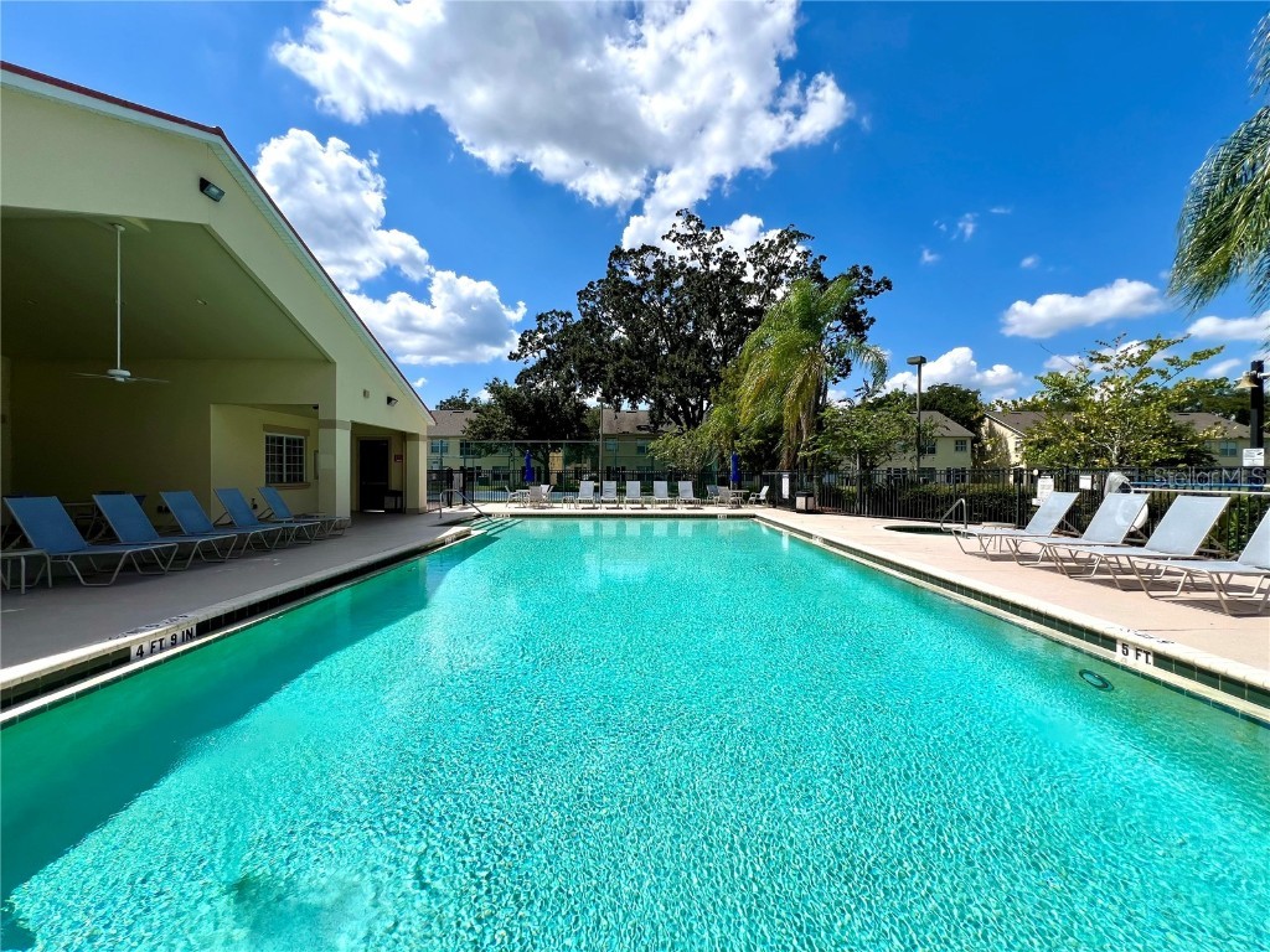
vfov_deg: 89.9
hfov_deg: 106.2
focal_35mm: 13
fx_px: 477
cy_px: 476
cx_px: 635
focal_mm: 1.57
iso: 32
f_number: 1.8
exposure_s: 1/2370
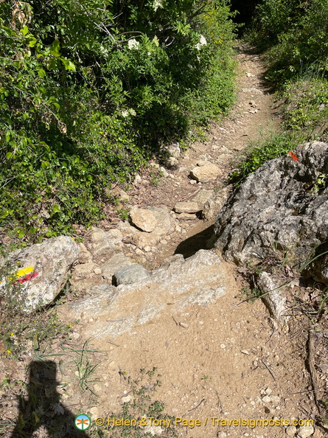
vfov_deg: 67.3
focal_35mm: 26
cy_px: 219
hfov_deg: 53.0
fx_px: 329
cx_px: 164
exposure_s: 1/6250
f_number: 1.6
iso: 50
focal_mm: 5.1
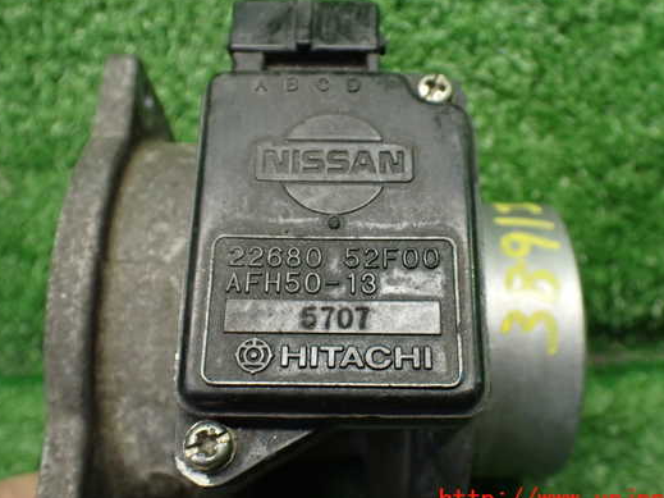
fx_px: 710
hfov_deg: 50.1
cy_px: 229
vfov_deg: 38.6
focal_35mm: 37
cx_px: 344
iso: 800
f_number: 2.4
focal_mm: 5.79
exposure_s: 1/100
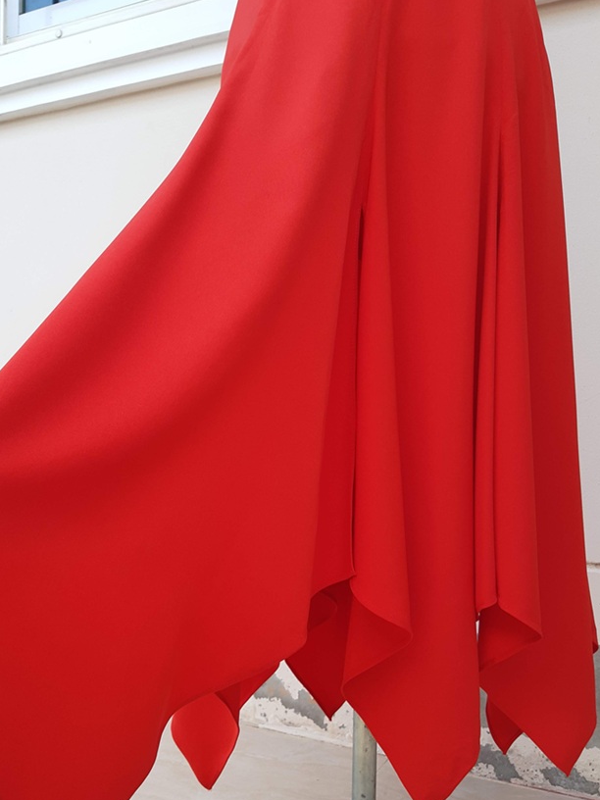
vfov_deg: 55.2
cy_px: 443
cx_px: 287
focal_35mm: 33
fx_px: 763
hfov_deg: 42.9
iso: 40
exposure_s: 1/220
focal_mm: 3.92
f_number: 1.7
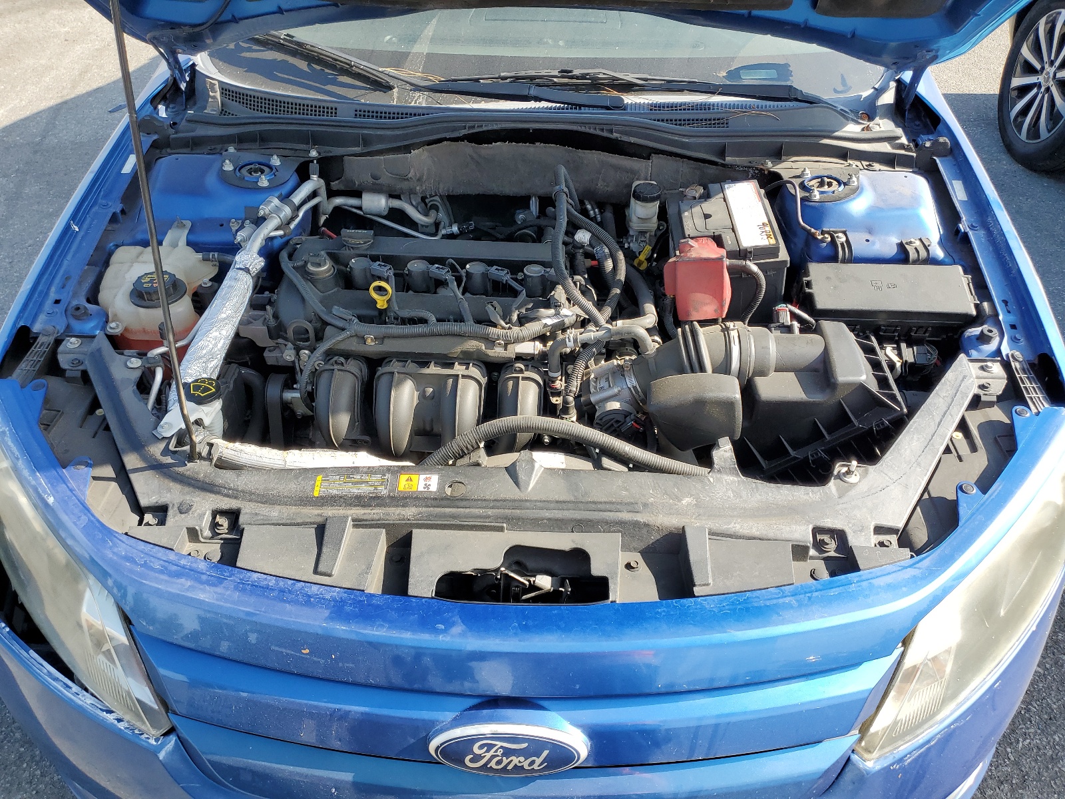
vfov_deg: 53.1
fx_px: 800
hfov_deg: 67.3
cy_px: 400
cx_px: 532
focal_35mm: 26
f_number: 1.5
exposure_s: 1/714
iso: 50
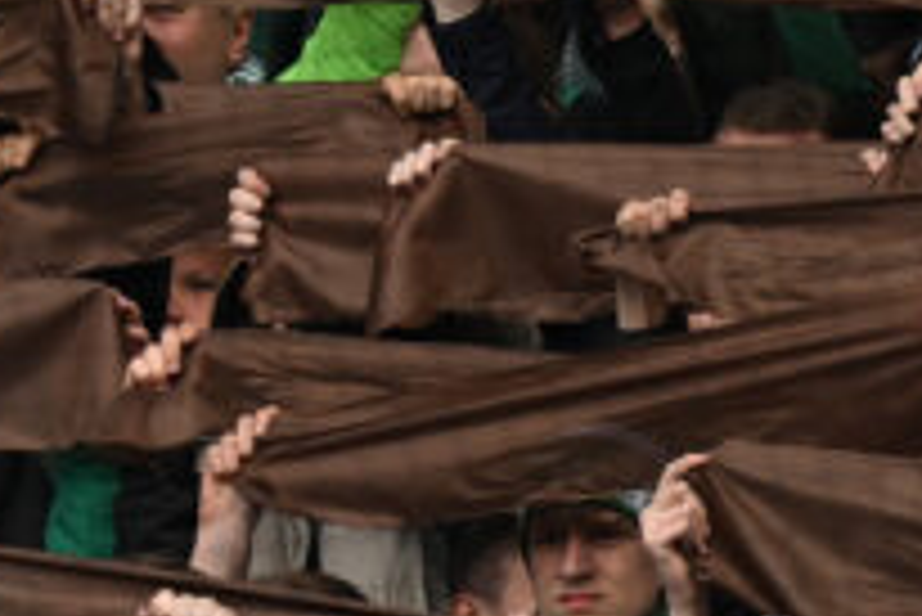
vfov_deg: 0.5
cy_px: -153
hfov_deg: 0.7
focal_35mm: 2996
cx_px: -895
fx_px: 76783
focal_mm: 400
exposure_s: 1/2500
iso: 720
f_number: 3.5
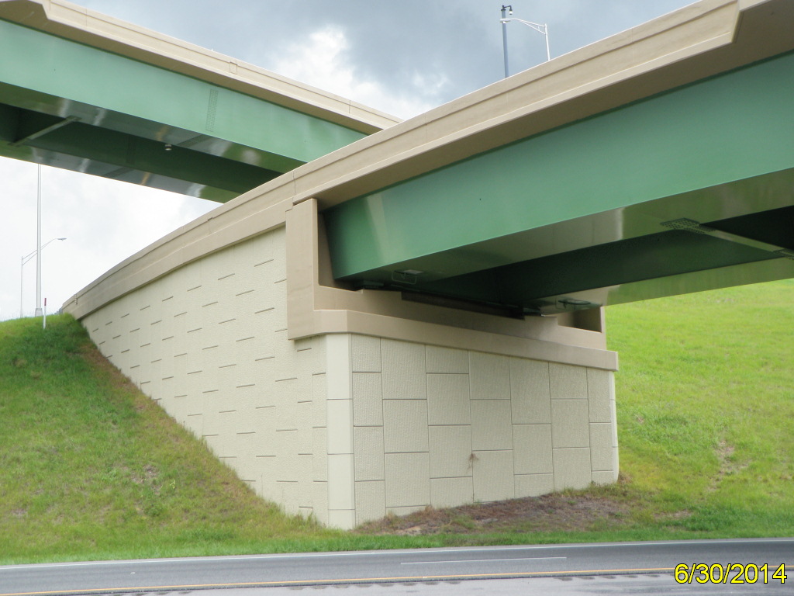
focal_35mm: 49
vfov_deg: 29.7
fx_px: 1124
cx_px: 397
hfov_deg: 38.9
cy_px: 298
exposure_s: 1/100
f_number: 5
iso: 50
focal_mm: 8.89
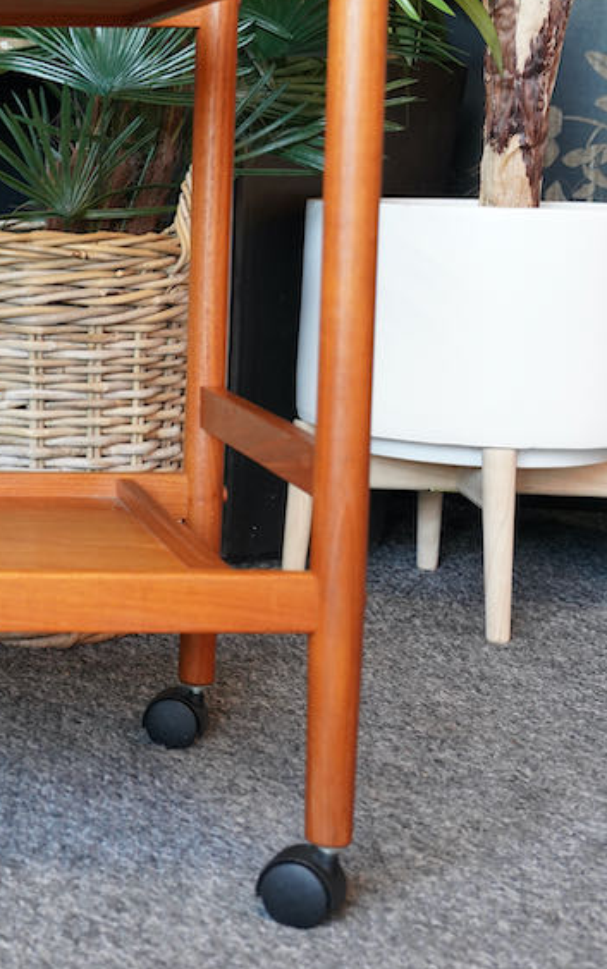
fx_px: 1957
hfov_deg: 16.4
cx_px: -232
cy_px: 323
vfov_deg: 27.7
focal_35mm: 74
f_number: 5
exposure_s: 1/20
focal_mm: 32
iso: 1250
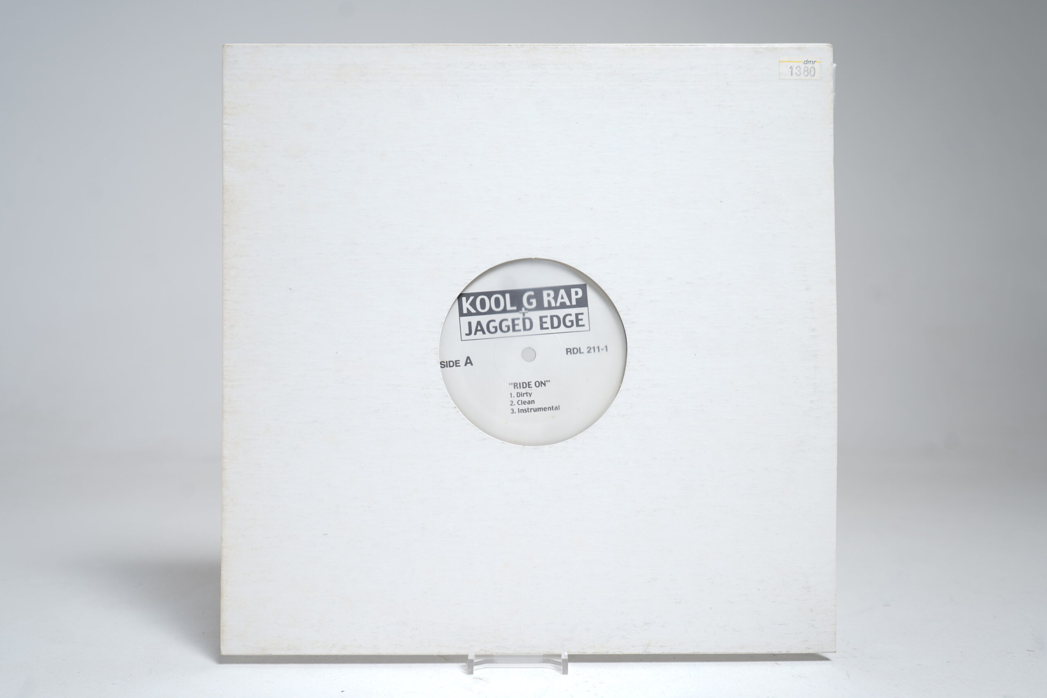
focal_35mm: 30
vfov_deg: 43.6
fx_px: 872
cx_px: 524
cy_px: 349
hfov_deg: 61.9
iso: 64
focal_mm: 30
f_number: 5
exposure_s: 1/4
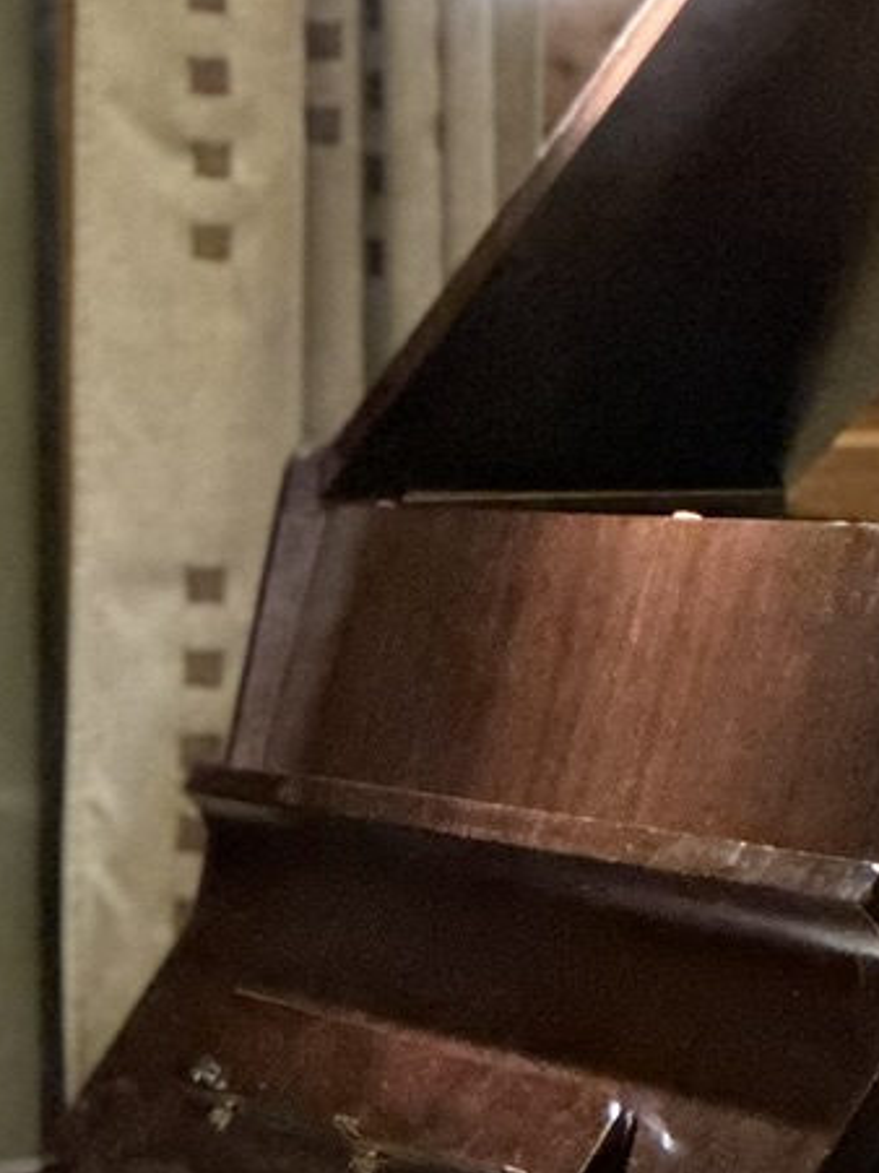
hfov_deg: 4.2
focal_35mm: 350
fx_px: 11856
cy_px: 572
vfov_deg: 5.7
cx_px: -965
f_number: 2.8
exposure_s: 1/14
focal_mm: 9
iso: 1600
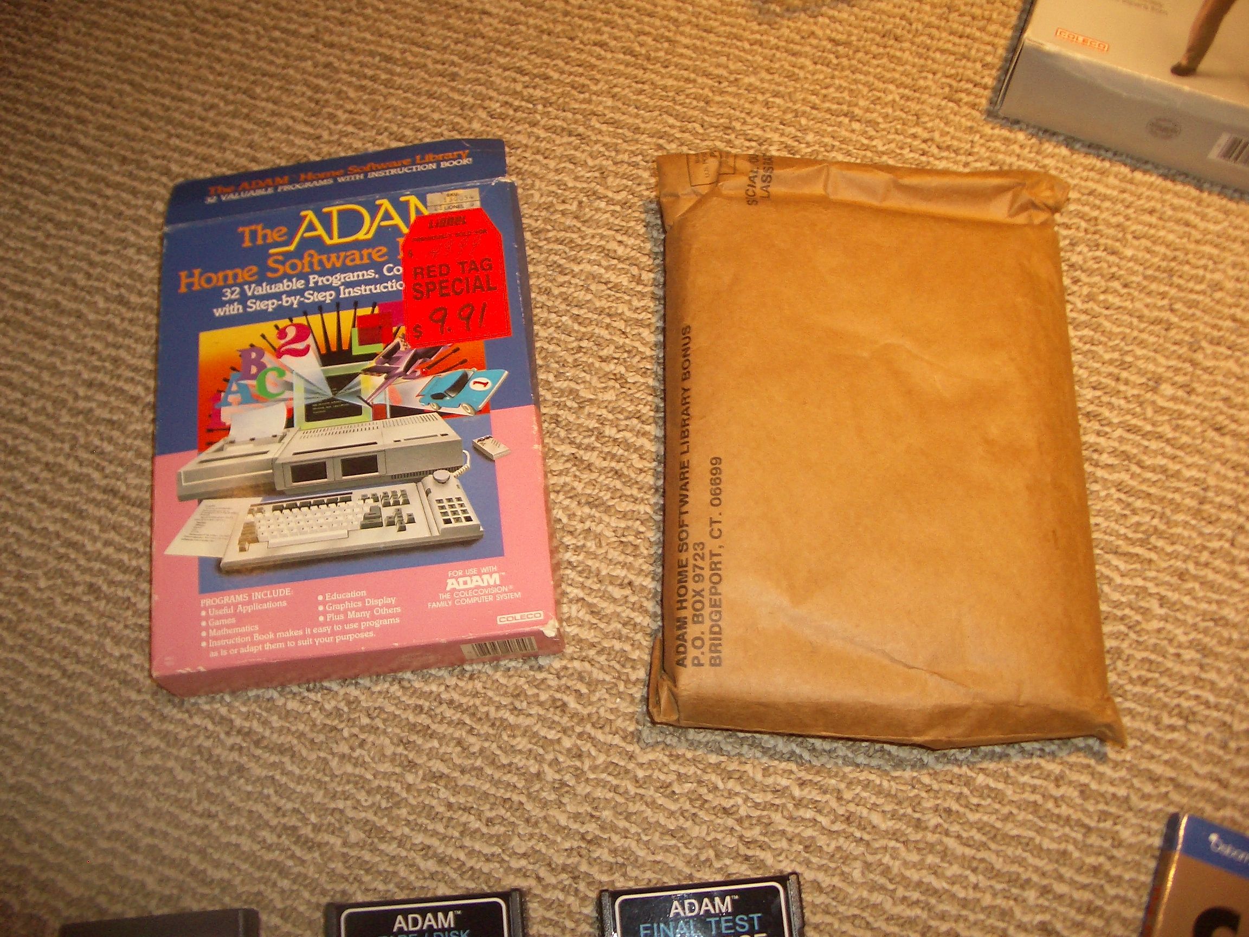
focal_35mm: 35
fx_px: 1263
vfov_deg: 40.7
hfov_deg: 52.6
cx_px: 624
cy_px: 468
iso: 100
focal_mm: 5.8
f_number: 2.6
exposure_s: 1/60
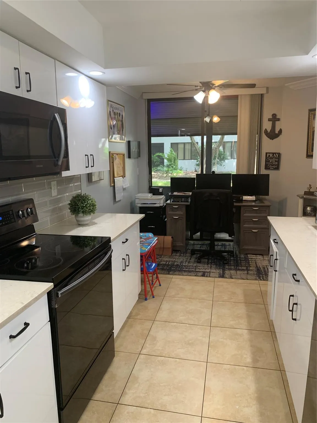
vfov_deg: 67.3
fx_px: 317
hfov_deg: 53.1
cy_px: 212
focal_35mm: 26
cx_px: 158
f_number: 1.8
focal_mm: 4.25
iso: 80
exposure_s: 1/60
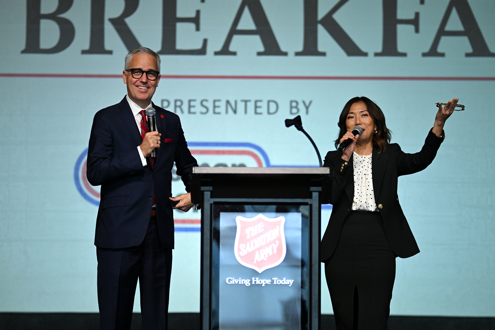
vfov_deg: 8.6
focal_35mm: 160
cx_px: 248
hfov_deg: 12.8
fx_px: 2200
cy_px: 165
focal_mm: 160
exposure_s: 1/320
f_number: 2.8
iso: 1250
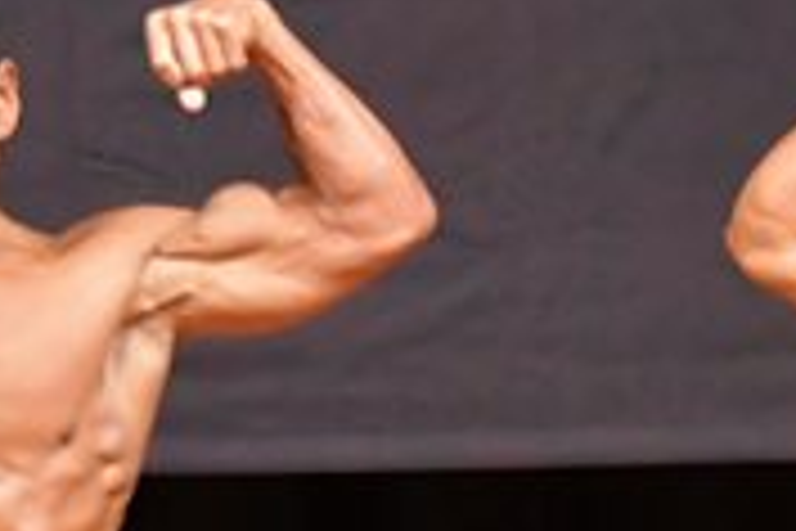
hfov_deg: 1.7
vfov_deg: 1.2
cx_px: 875
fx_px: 26111
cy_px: 864
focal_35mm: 1181
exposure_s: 1/400
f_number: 5.6
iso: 8000
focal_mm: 180
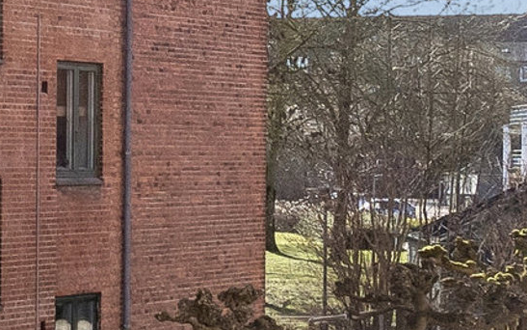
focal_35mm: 140
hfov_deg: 12.8
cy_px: 132
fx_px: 2005
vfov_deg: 9.4
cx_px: -568
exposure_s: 1/400
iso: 250
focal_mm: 13
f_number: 8
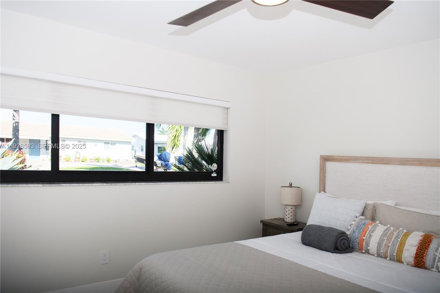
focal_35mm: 25
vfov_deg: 51.3
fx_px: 305
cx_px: 220
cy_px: 146
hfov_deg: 71.5
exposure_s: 1/320
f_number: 4.5
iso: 400
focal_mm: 17
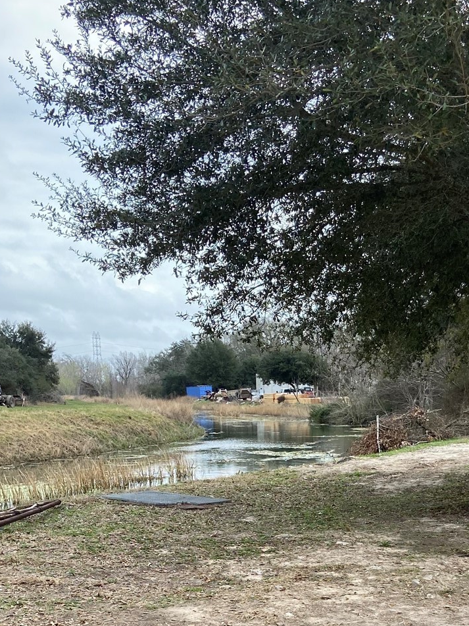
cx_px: 317
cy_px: 573
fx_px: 1012
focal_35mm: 56
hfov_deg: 25.9
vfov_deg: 32.5
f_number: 1.8
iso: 32
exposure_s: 1/782
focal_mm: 4.25
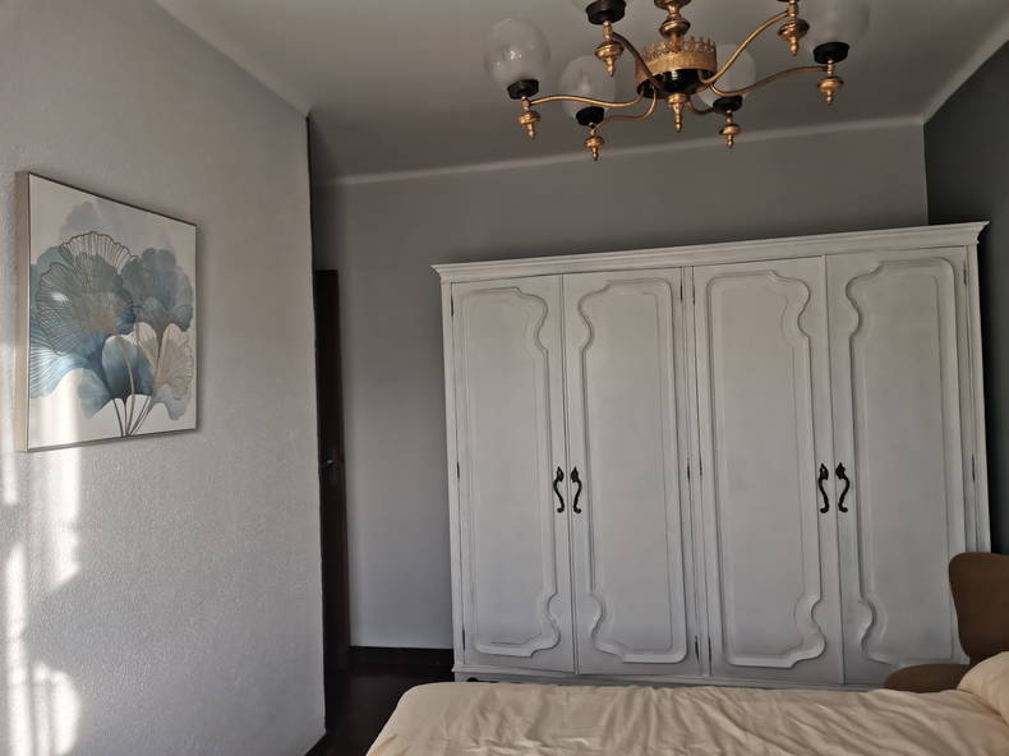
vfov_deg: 53.0
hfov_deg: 67.3
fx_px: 758
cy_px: 378
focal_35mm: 26
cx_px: 504
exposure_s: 1/100
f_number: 1.8
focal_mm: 4.75
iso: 100
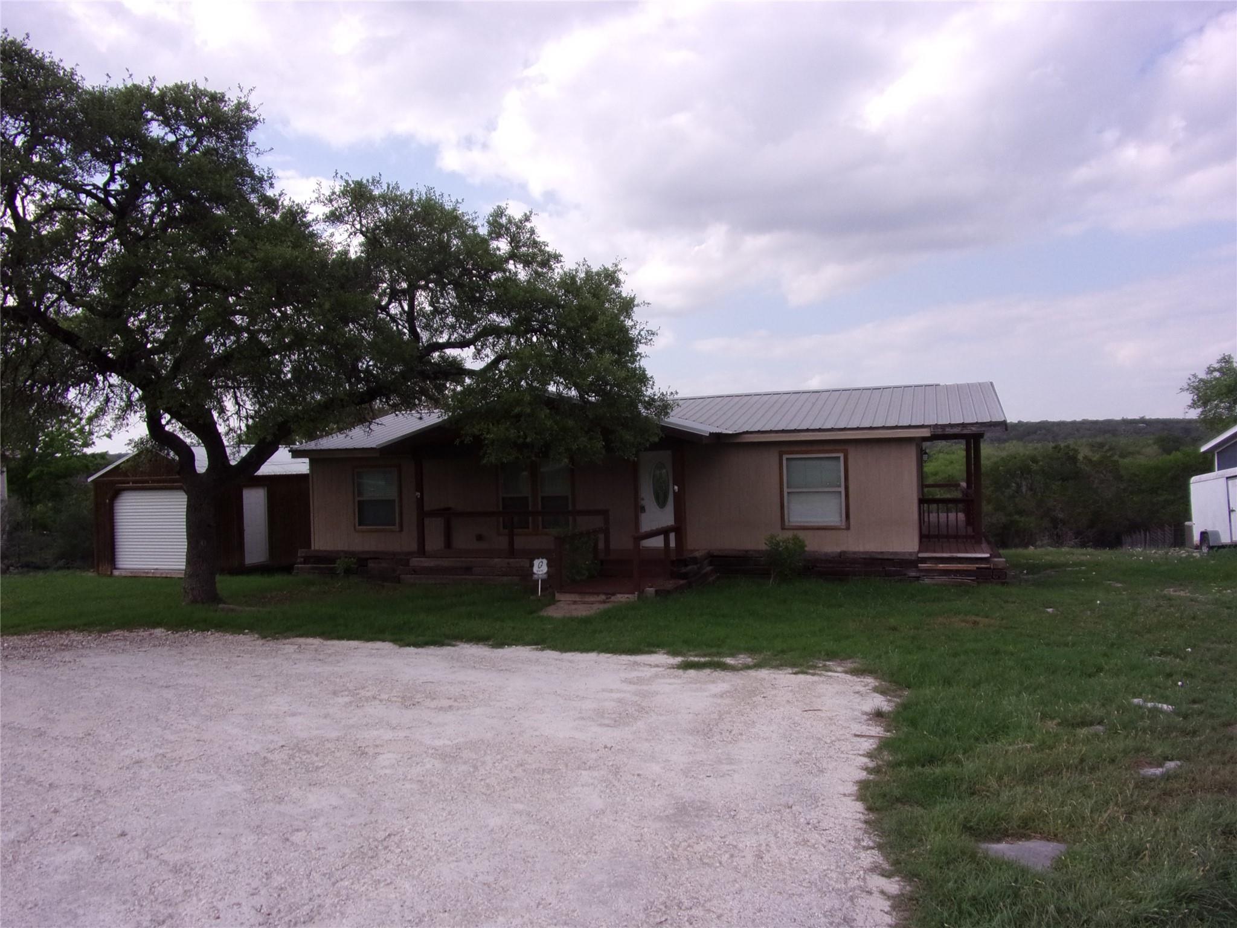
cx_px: 618
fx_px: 858
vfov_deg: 56.8
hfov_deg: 71.6
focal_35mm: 24
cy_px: 464
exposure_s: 1/1000
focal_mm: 4.3
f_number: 3.3
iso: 80
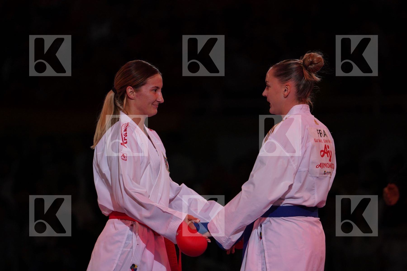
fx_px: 3391
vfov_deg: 4.6
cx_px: 204
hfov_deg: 6.9
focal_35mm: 300
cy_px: 136
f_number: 2.8
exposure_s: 1/1000
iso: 500
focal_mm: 200
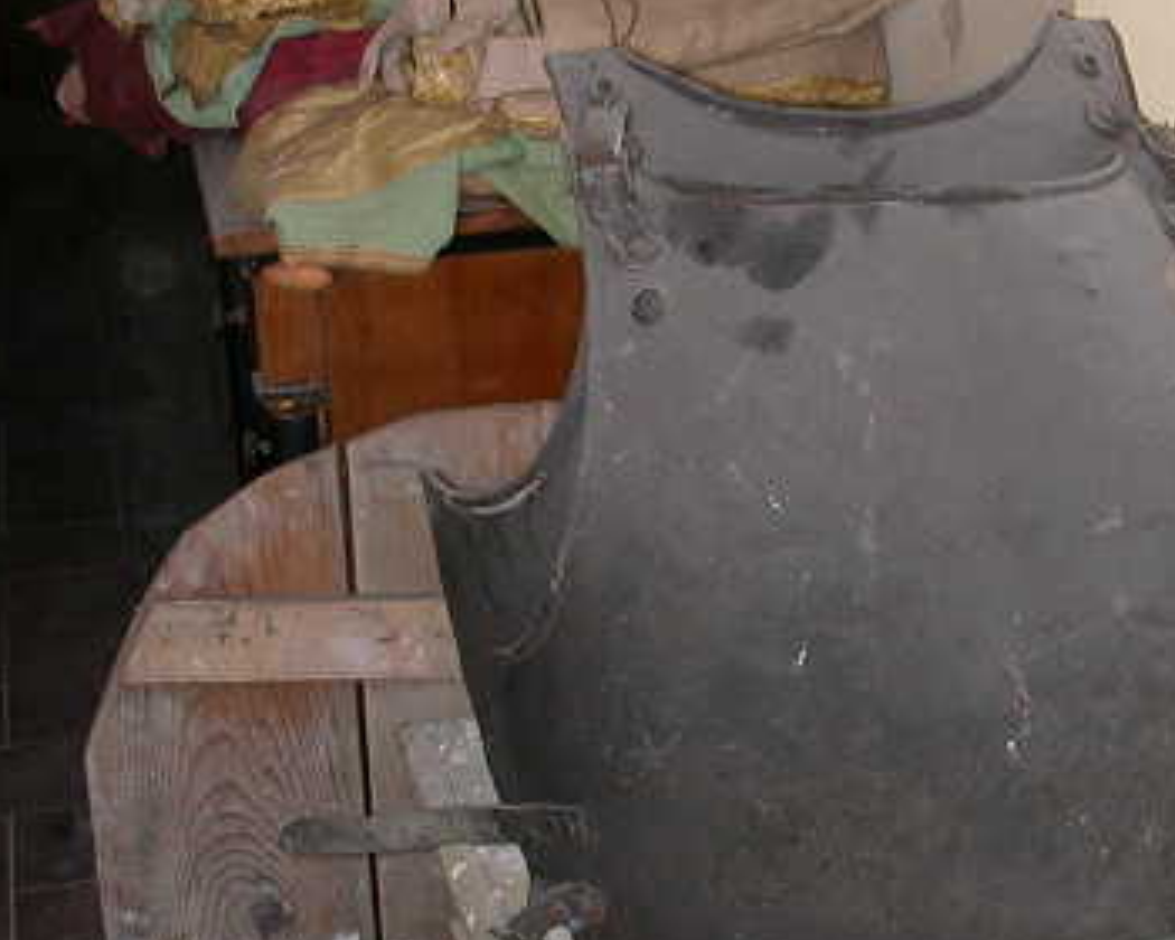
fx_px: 2295
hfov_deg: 28.5
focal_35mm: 66
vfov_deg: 23.1
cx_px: 816
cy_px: 584
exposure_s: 1/59.9
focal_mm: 5.6
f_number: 2.7
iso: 100
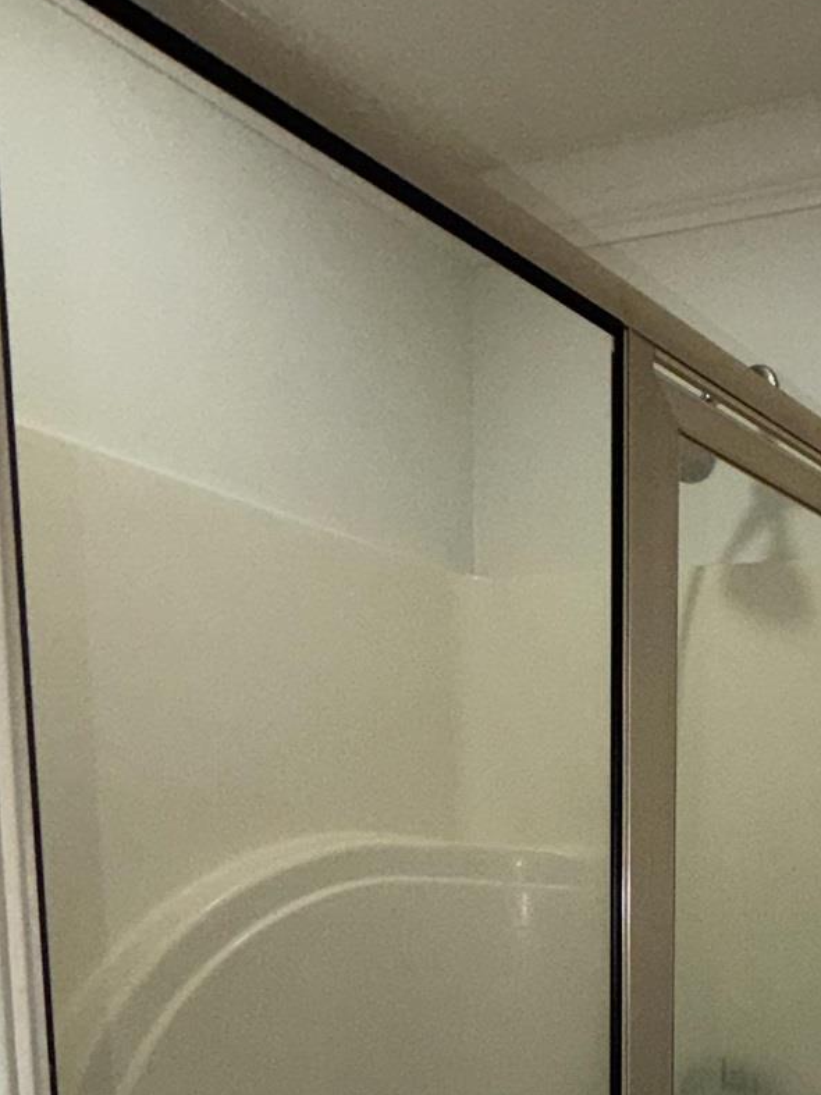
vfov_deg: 39.3
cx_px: 1045
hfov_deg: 29.1
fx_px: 1297
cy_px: 1142
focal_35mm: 41
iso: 100
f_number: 2.2
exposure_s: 1/120
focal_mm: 2.22
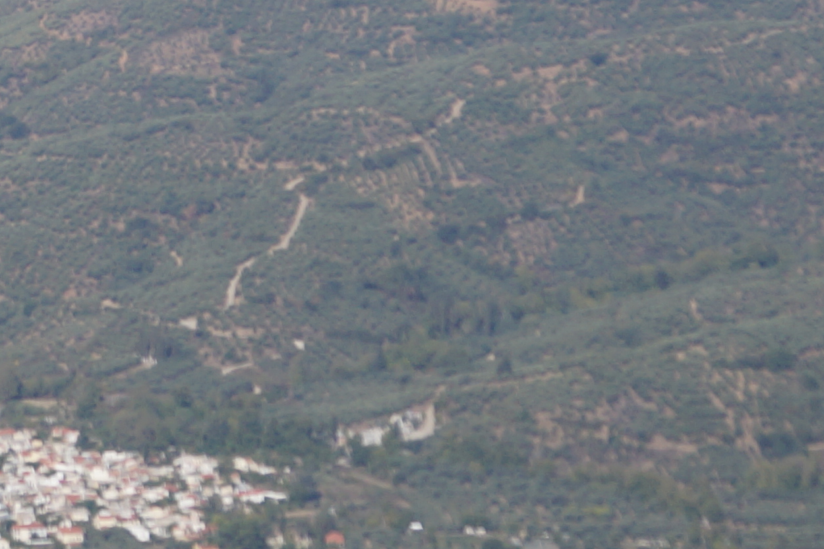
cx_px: -339
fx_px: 8239
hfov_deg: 5.7
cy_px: -179
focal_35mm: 360
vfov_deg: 3.8
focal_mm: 55
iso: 100
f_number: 5.6
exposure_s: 1/640
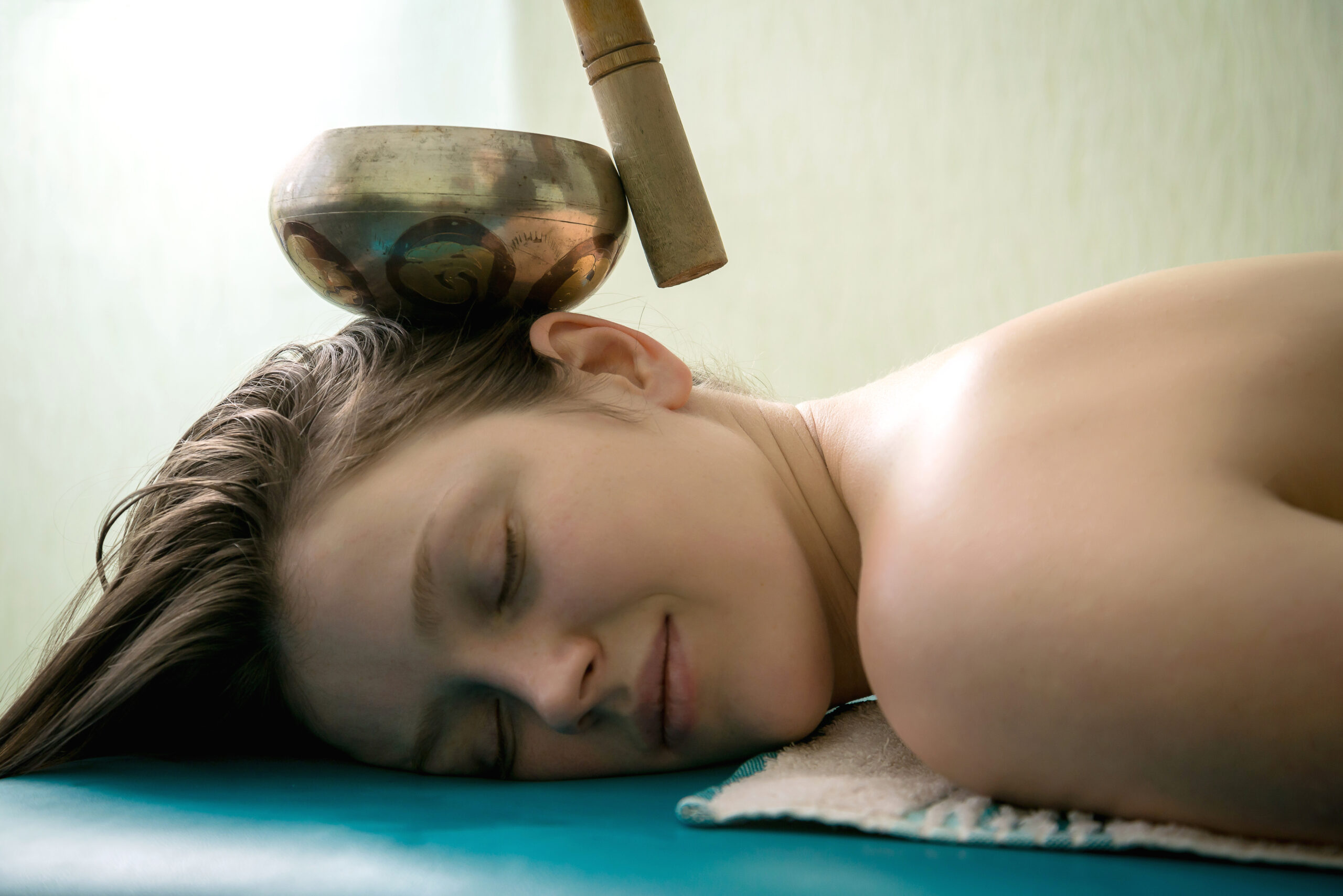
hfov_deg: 30.5
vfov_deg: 20.6
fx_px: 2463
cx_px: 672
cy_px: 448
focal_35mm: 66
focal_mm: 66
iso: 320
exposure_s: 1/160
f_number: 5
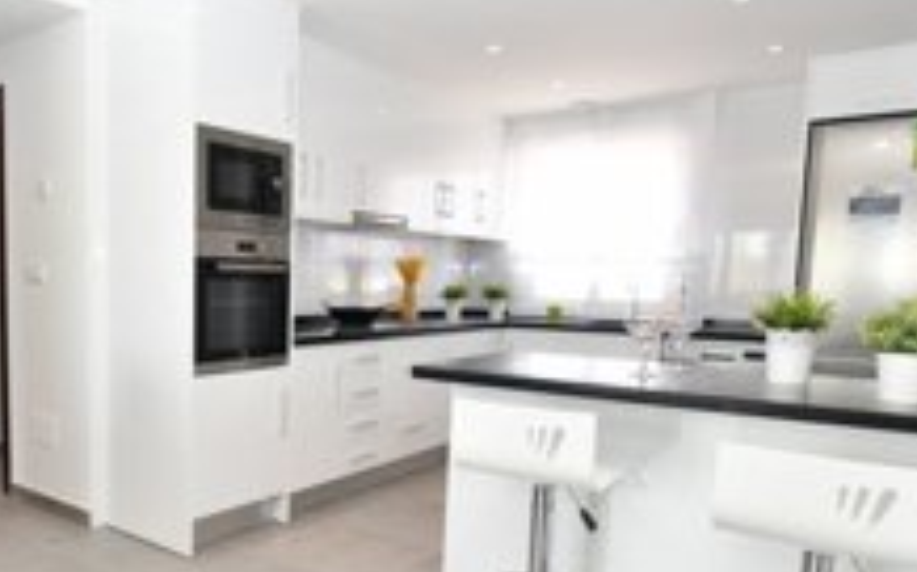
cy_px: 370
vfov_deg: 44.0
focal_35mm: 28
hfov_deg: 63.1
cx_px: 244
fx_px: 699
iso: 400
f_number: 4.5
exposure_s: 1/125
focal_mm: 10
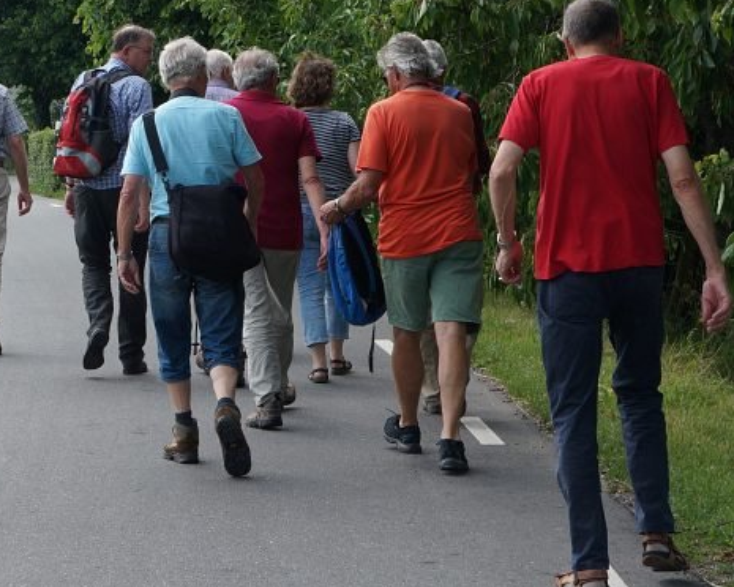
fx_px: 2915
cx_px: 16
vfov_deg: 11.4
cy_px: 88
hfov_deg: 14.1
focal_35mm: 134
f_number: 7.1
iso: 200
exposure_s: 1/400
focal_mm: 37
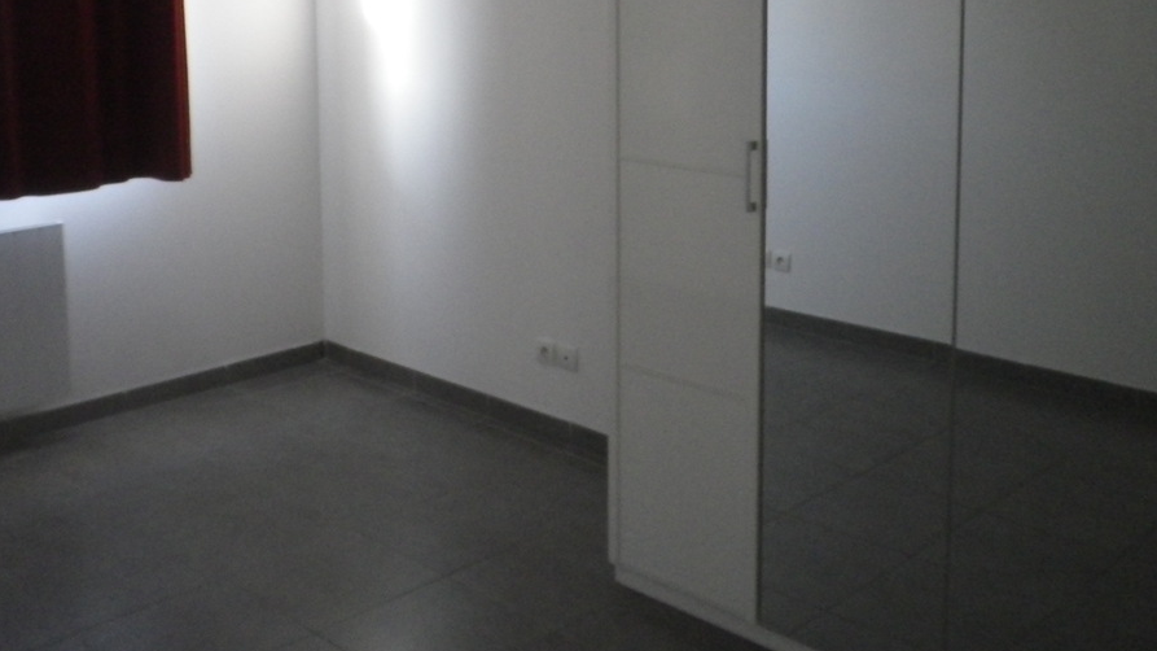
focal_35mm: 41
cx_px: 588
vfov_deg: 28.1
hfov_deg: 49.4
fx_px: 1258
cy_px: 92
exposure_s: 1/50
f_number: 3.5
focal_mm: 5.05
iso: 400
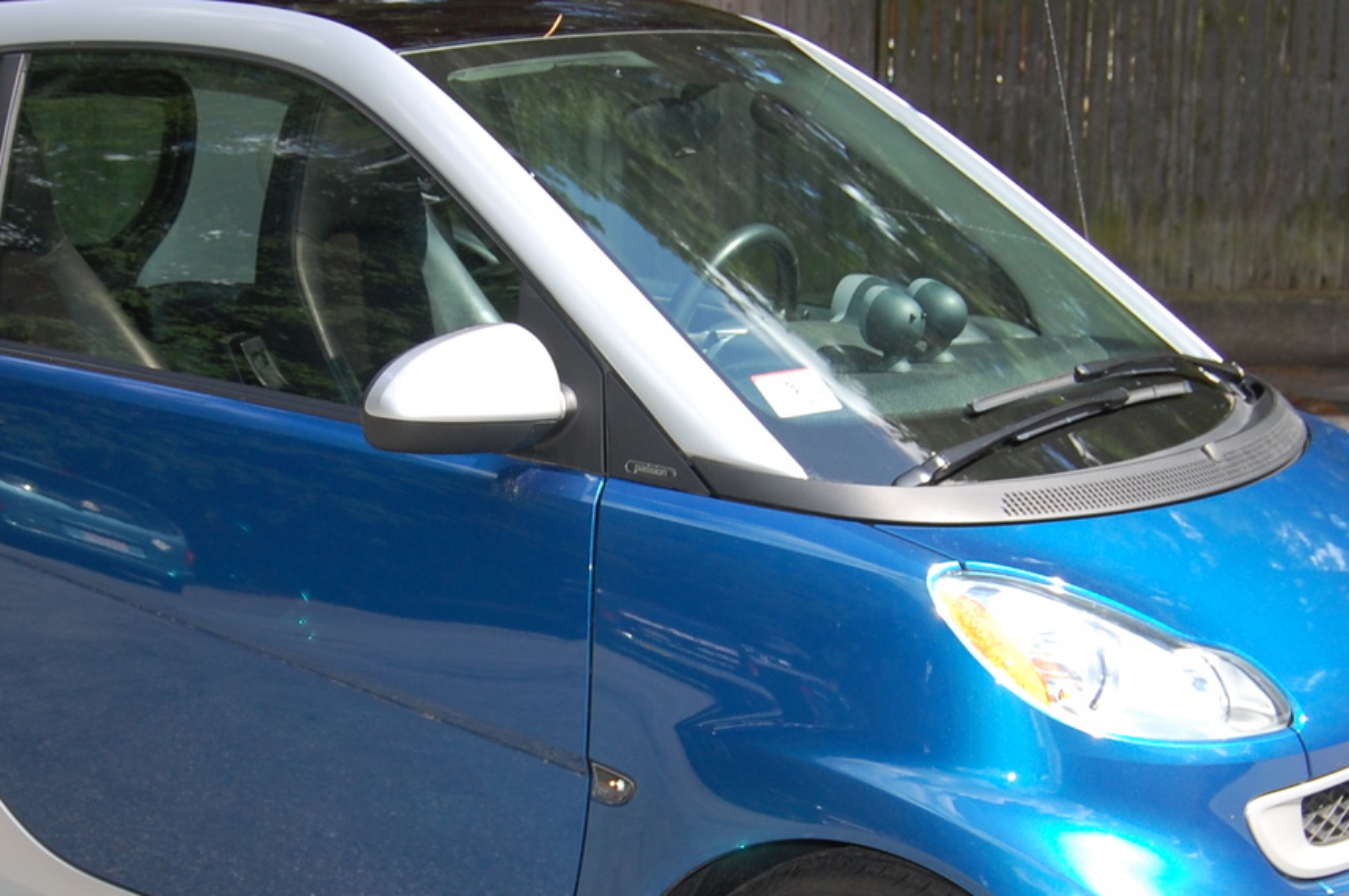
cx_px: 574
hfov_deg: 23.4
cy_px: 578
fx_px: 3254
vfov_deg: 15.7
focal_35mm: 87
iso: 320
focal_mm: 31
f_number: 5.6
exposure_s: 1/500
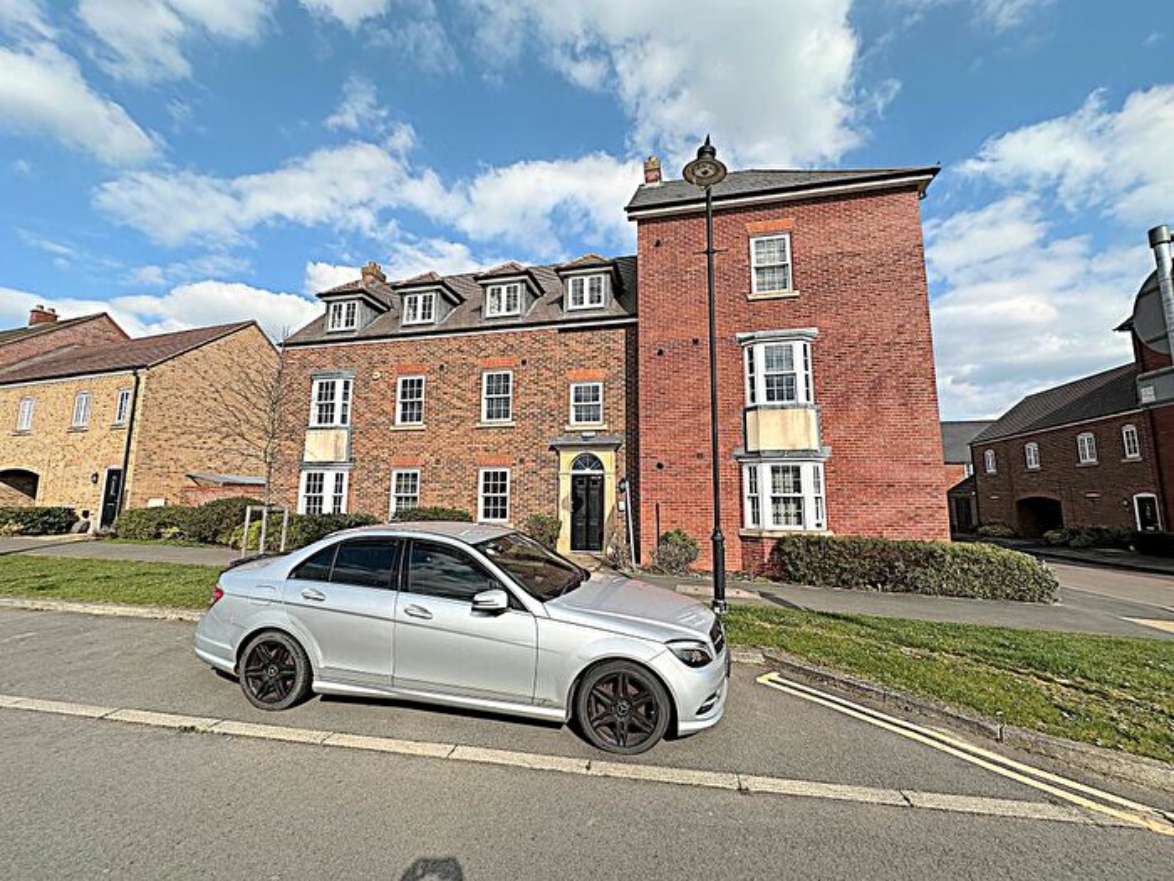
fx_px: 475
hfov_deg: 102.1
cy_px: 440
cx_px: 587
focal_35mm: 14
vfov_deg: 85.7
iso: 40
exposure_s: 1/2257
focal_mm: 2.22
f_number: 2.2
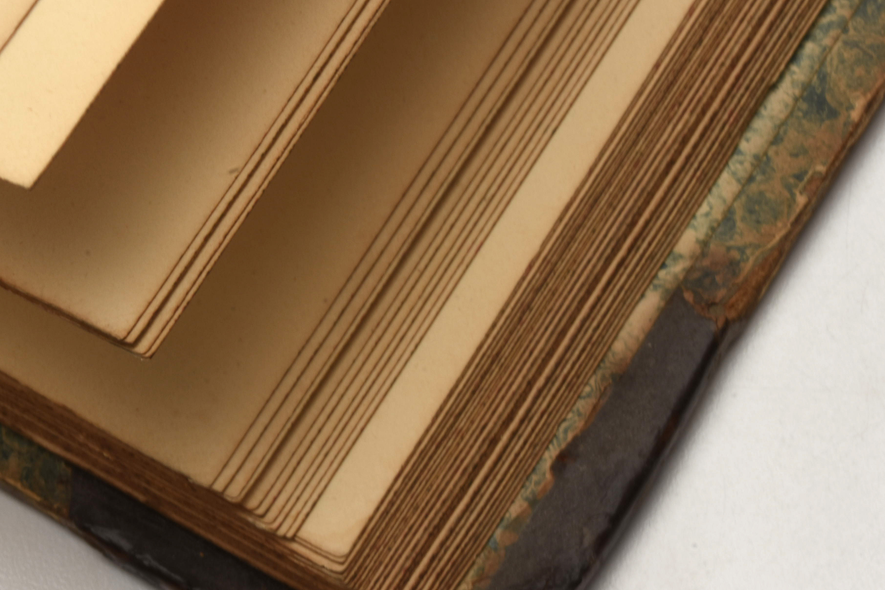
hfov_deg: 15.0
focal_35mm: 137
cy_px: 255
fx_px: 3363
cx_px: 284
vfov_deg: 10.0
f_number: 29
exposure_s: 1/100
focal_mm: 55
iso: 100
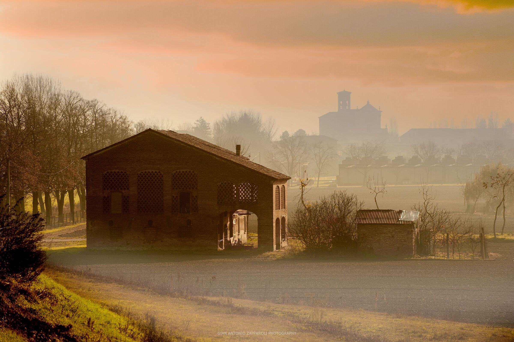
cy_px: 171
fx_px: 2212
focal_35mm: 155
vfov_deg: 8.8
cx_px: 257
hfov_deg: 13.3
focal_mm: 155
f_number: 8
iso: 100
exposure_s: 1/1250
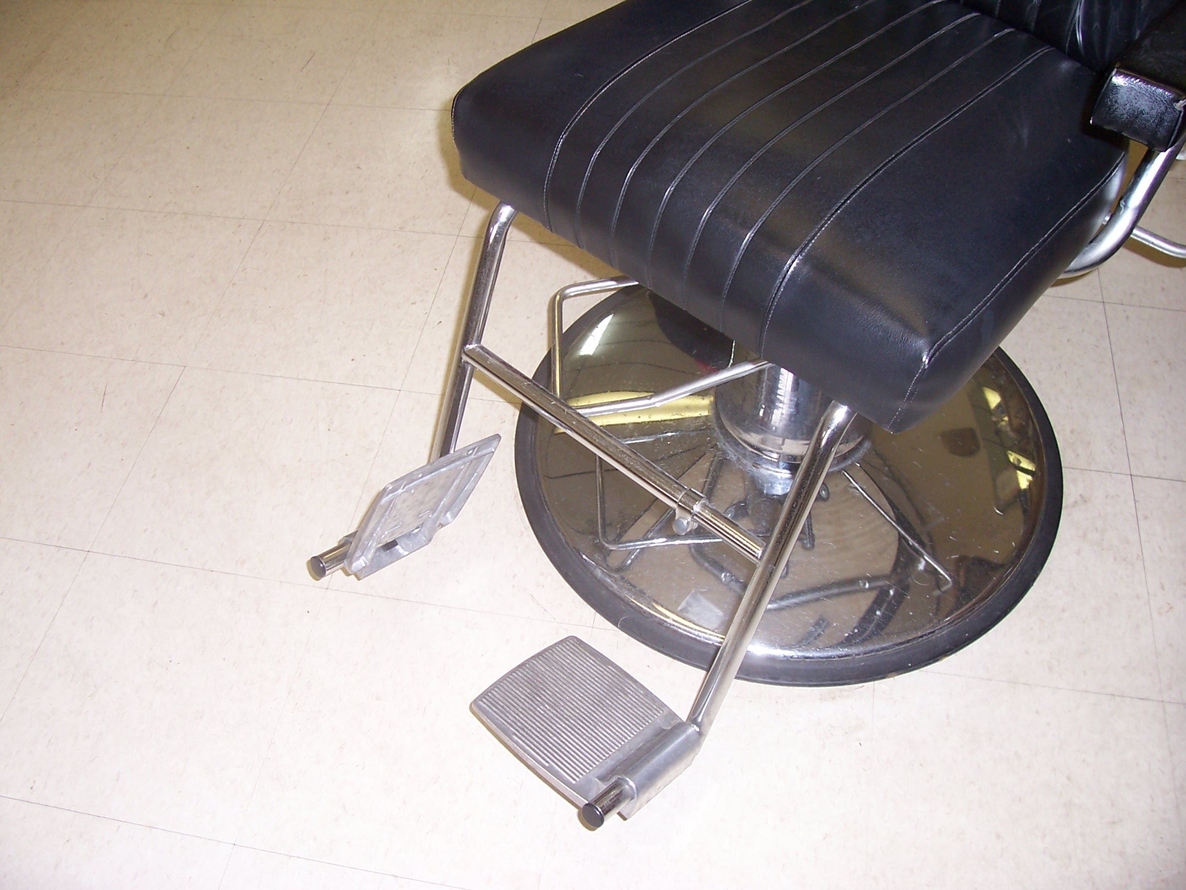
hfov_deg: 54.0
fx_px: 1165
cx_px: 593
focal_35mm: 34
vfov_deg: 41.8
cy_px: 445
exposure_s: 1/60
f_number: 2.7
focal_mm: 5.6
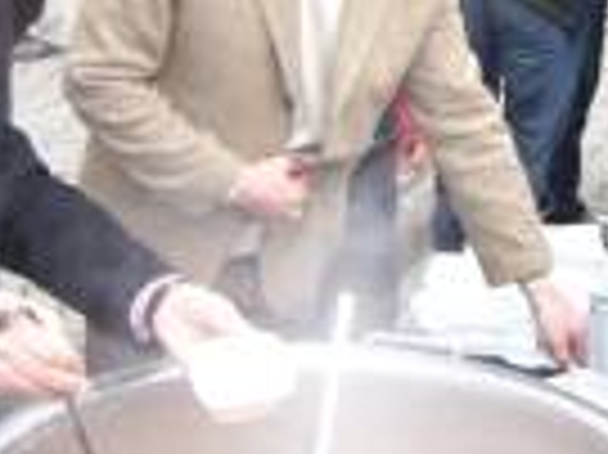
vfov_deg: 12.7
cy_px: -34
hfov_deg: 16.9
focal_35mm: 115
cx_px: 538
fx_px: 2018
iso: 140
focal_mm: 6.3
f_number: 2.8
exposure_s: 1/60
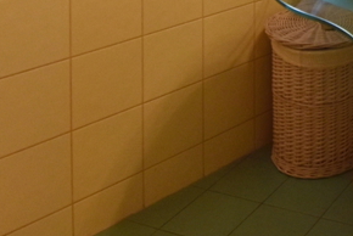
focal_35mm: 62
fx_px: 609
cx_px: 454
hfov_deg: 27.3
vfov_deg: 17.9
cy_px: -178
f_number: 4.5
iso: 400
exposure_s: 1/30
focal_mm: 10
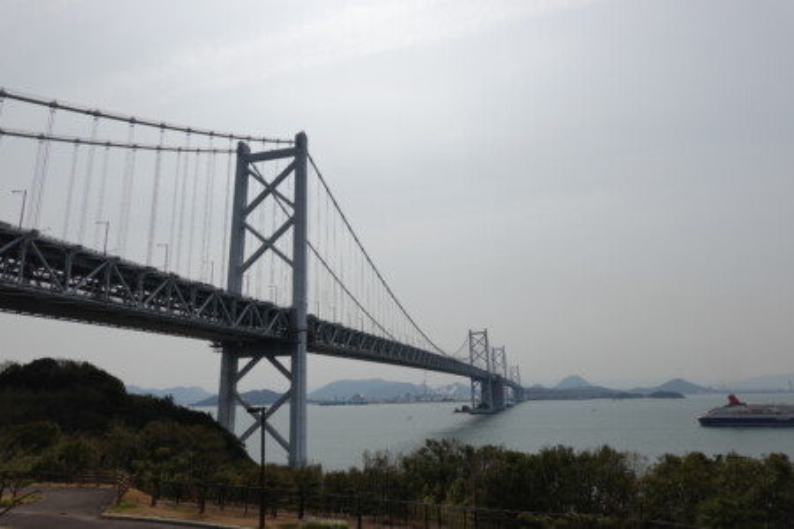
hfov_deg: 73.7
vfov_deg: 53.1
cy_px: 264
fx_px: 529
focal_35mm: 24
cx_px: 397
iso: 125
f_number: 8
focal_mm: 9
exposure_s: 1/1000
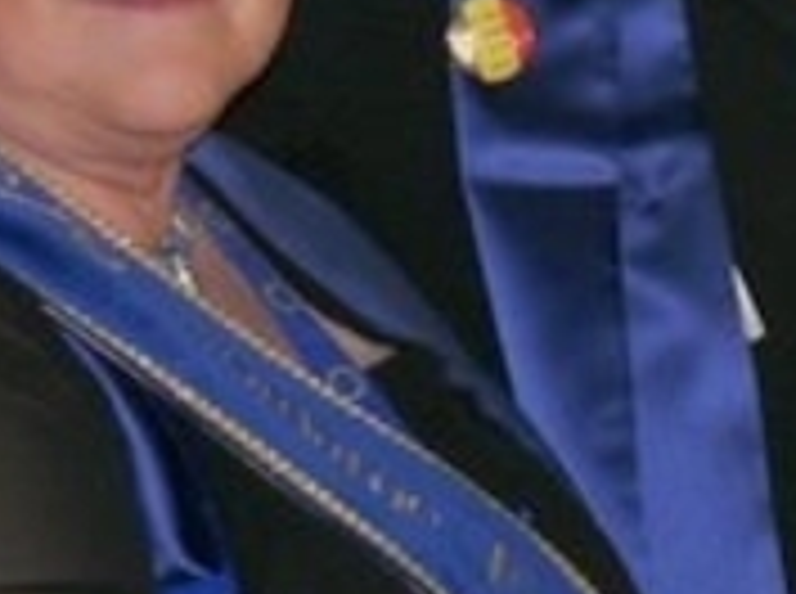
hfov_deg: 5.6
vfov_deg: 4.2
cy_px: 18
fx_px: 8032
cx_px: 1304
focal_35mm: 350
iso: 100
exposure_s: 1/60
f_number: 4
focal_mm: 21.7
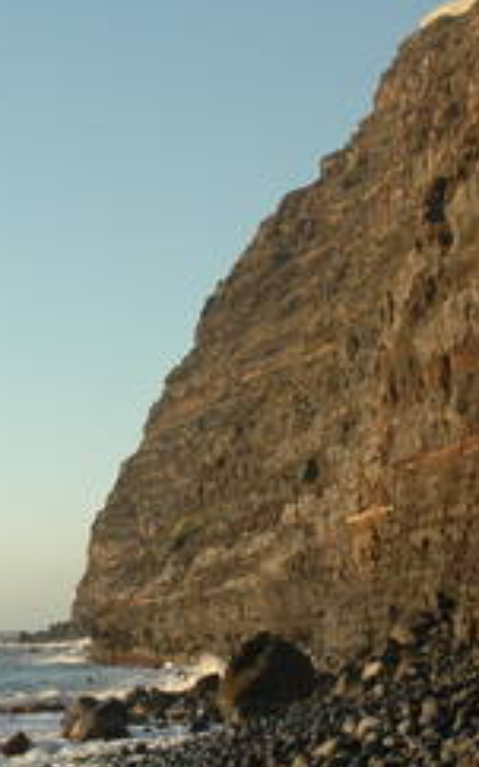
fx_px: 2091
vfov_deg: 20.7
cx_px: -44
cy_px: 502
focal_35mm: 100
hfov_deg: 12.8
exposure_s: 1/200
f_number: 7.1
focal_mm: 22
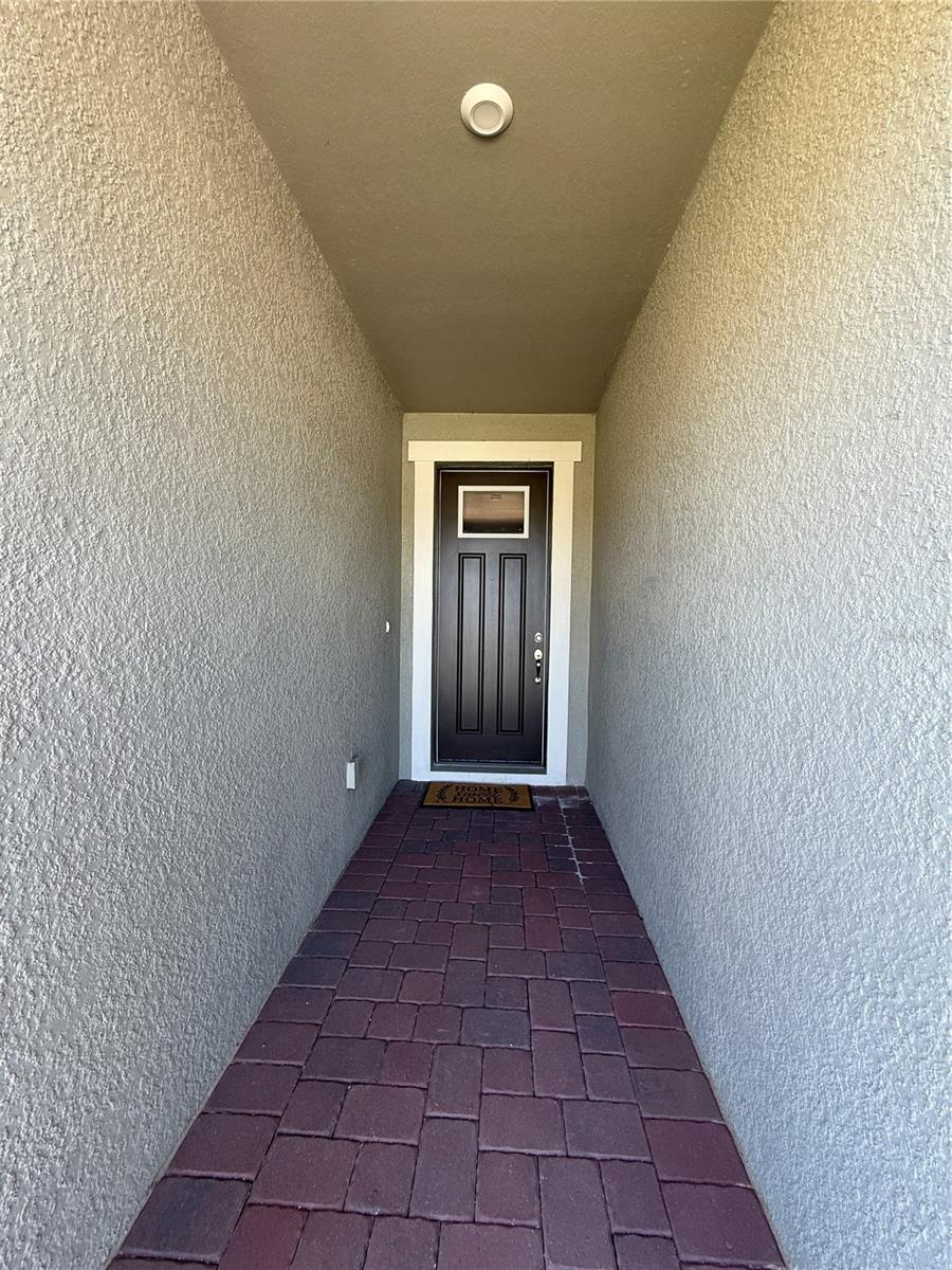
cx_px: 476
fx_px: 513
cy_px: 635
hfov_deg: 85.7
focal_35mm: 14
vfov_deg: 102.1
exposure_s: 1/99
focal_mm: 2.22
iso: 80
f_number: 2.2
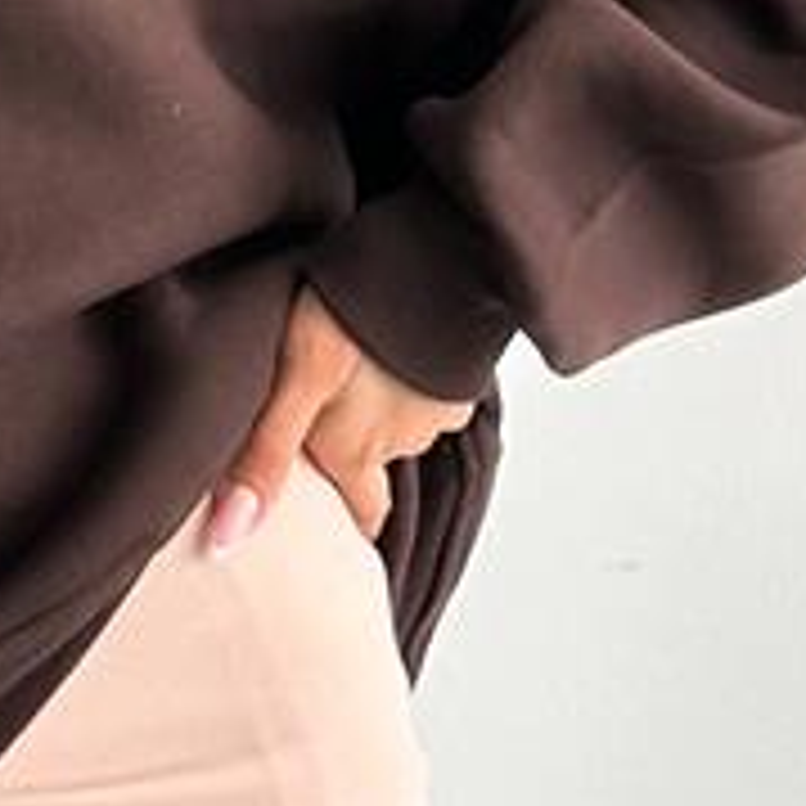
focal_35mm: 303
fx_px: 7982
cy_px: -509
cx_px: 0
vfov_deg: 5.7
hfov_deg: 5.8
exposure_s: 1/222
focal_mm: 6.86
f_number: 1.78
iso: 50
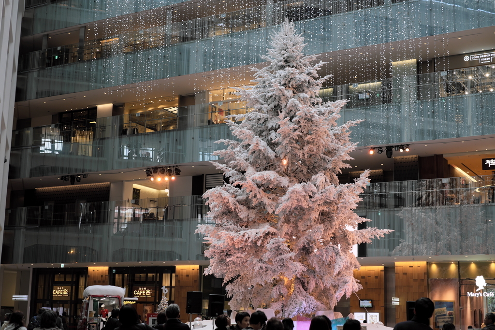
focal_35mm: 53
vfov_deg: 25.5
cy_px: 165
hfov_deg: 37.5
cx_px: 248
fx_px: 729
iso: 400
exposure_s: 1/180
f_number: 2.8
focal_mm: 35
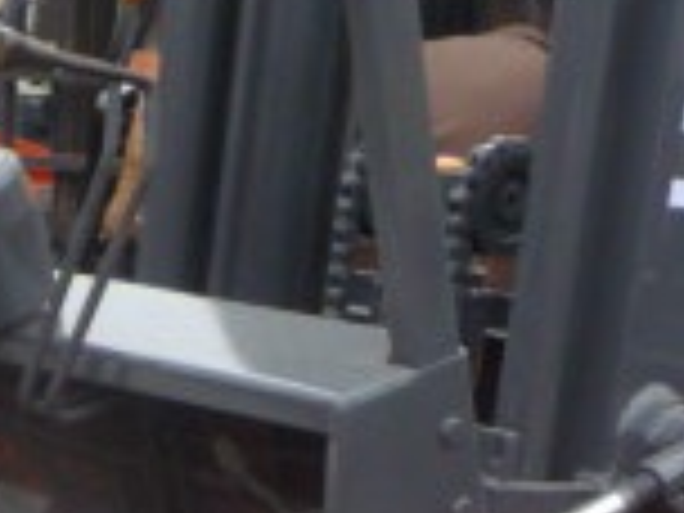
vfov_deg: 10.4
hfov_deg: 12.7
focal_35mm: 139
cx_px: -608
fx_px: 2747
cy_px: 688
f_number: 3.3
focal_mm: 4.7
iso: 100
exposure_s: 1/60
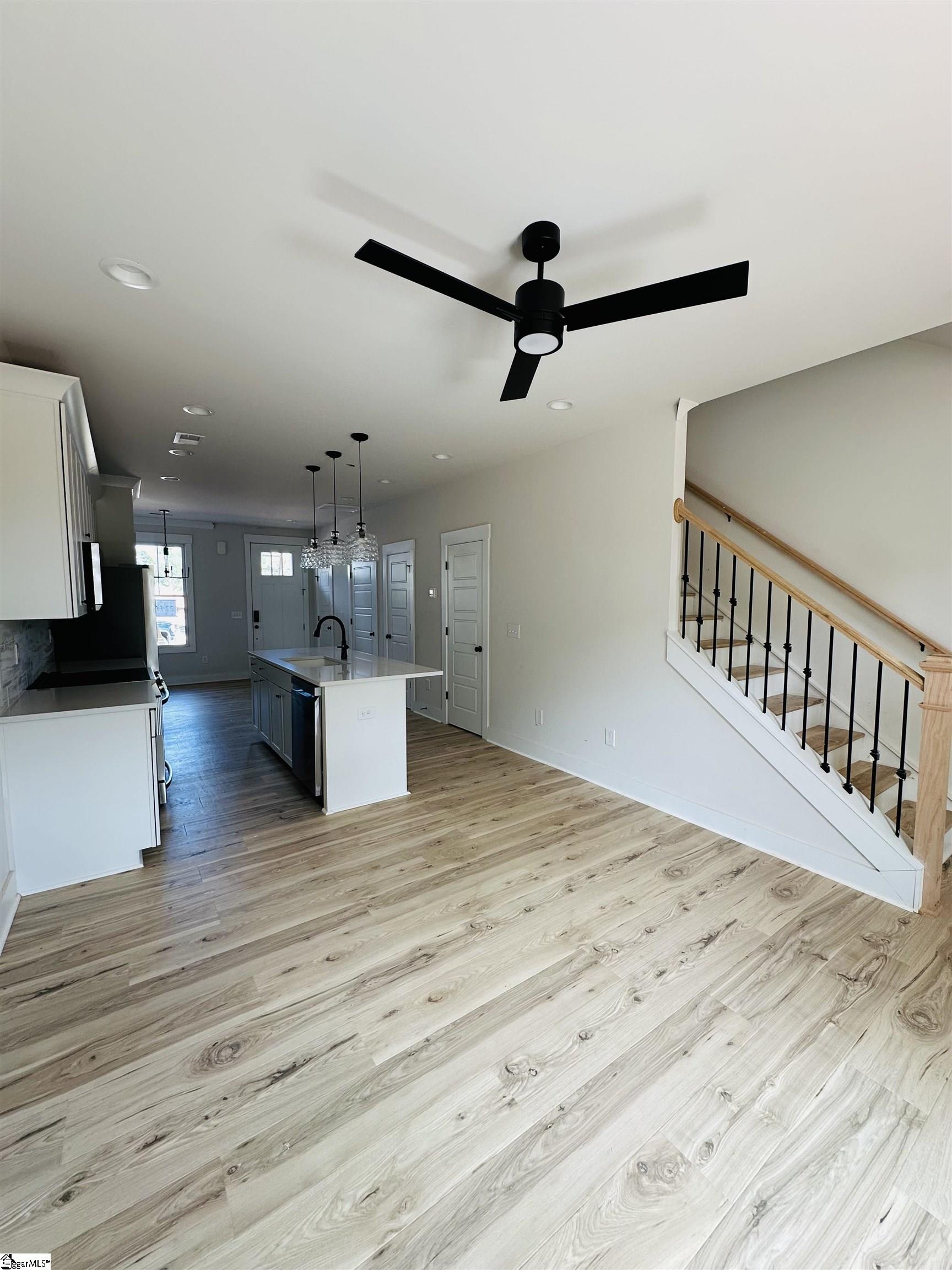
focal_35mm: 14
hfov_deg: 85.7
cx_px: 476
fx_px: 513
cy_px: 635
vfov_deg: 102.1
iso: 80
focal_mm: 2.22
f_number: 2.2
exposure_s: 1/99
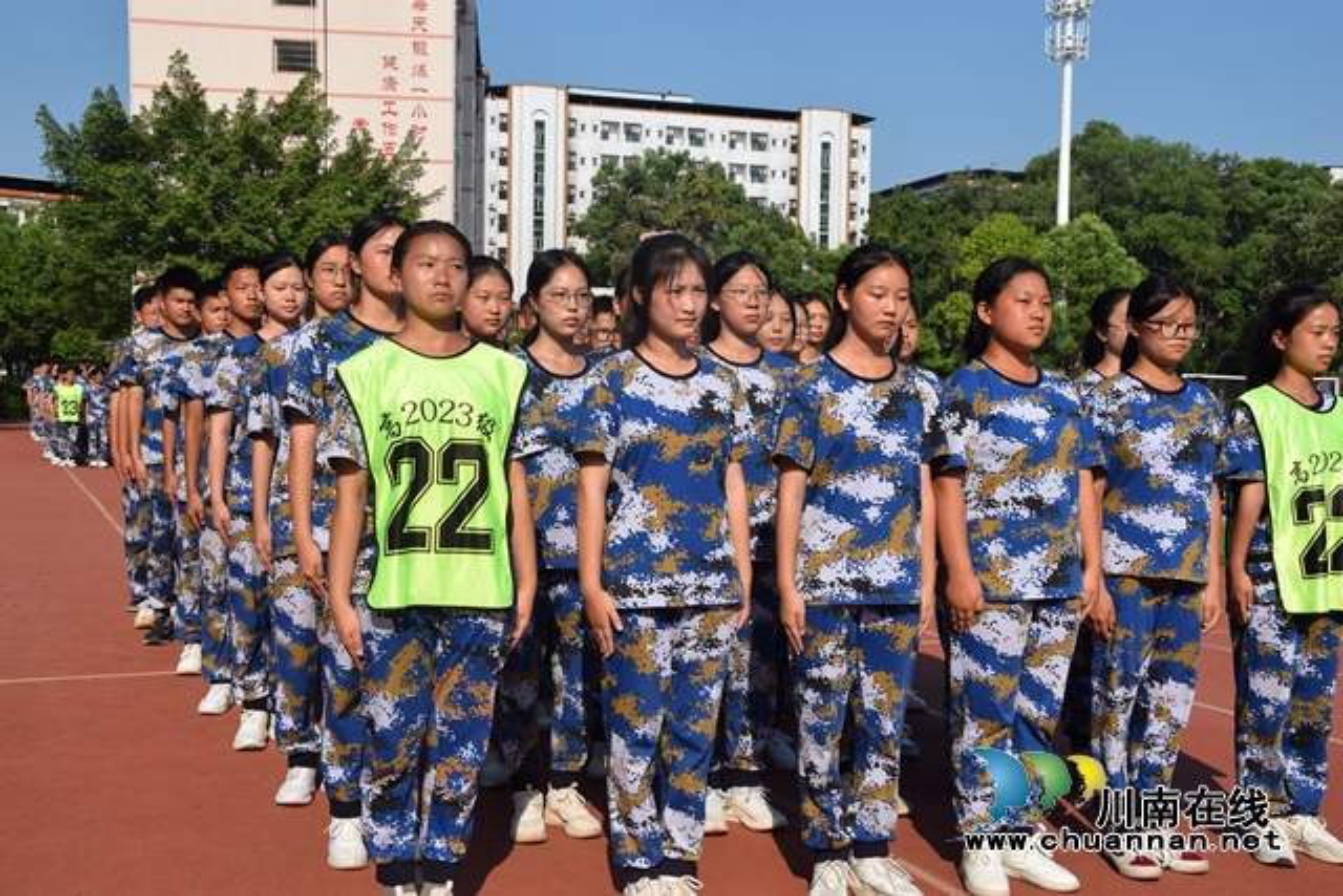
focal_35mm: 42
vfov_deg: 31.9
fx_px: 1567
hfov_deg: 46.4
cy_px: 448
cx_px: 672
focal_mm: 28
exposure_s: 1/400
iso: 200
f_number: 10
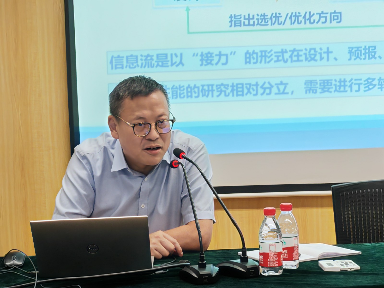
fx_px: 987
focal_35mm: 89
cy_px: 144
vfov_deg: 16.6
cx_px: 192
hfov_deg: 22.0
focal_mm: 5.53
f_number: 1.8
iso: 182
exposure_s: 1/100
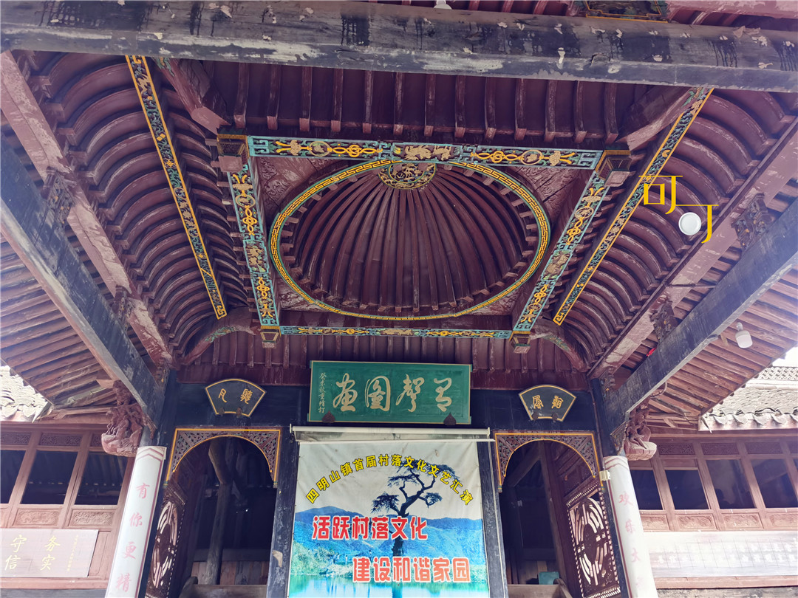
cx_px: 399
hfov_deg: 65.3
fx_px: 622
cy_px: 299
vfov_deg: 51.4
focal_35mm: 27
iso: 80
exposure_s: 1/100
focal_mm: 5.56
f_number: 1.6
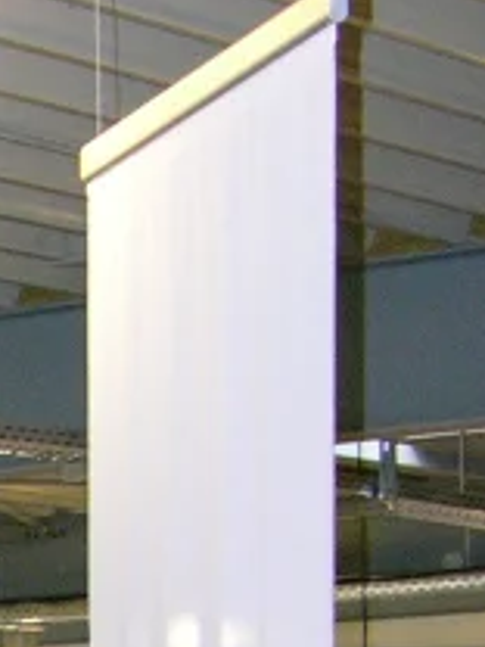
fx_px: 3774
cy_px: 1160
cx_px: -597
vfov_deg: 9.3
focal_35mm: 202
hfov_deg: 7.0
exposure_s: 1/60.1
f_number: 2.8
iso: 200
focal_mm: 8.9
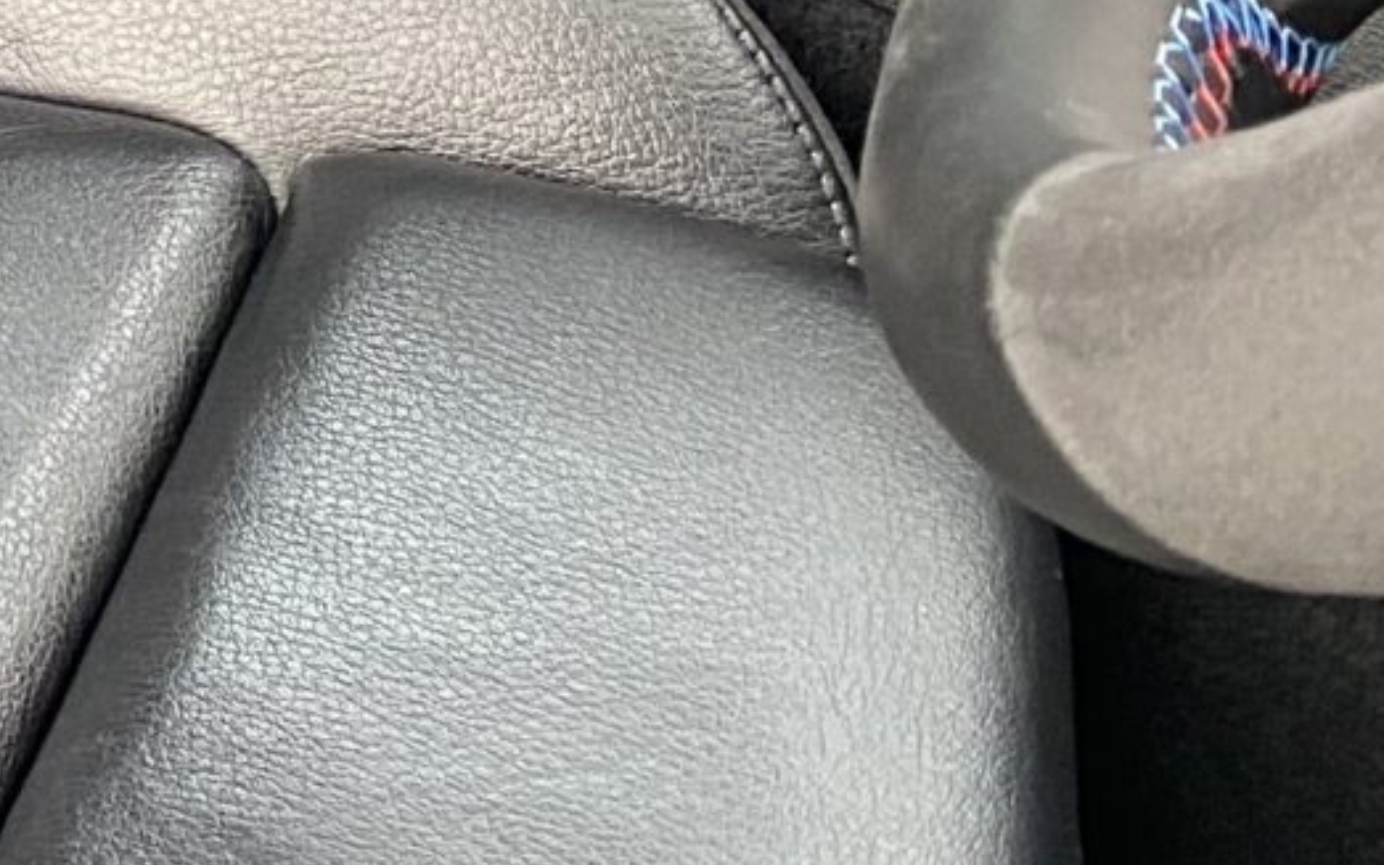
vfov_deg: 8.6
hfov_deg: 13.0
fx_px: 5093
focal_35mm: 135
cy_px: -1389
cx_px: -1545
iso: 125
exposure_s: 1/64
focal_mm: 4.25
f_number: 1.8
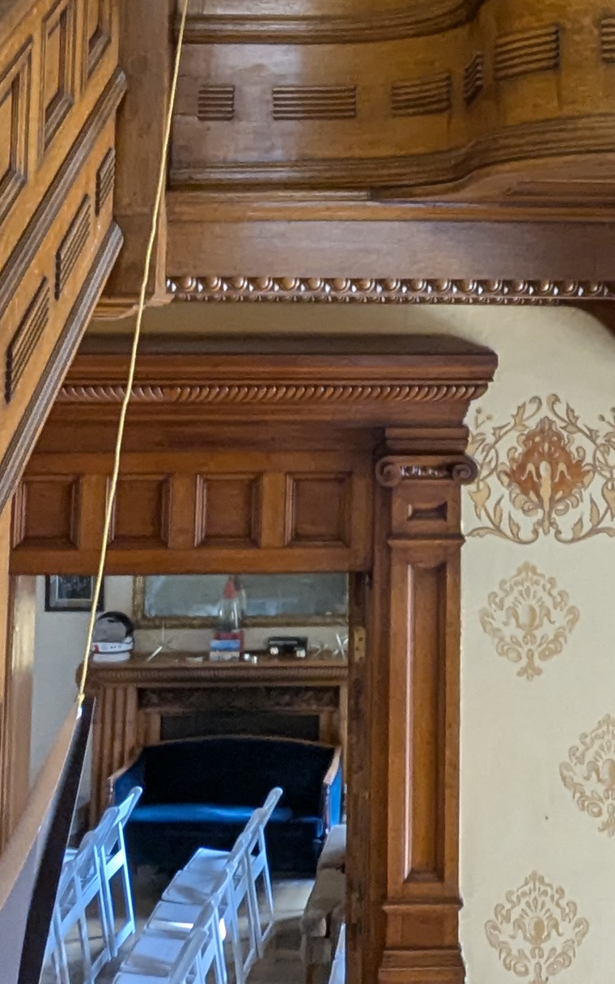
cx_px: 541
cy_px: 121
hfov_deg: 22.3
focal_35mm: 57
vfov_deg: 34.0
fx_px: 1529
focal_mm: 2.35
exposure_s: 1/42.3
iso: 229
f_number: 2.2
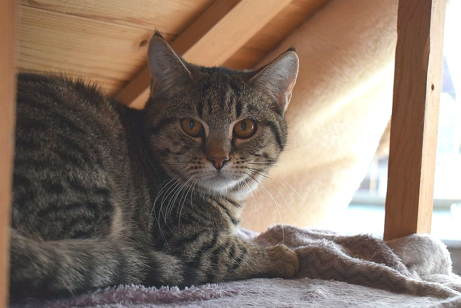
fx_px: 864
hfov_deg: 29.9
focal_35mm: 68
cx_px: 230
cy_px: 154
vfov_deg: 20.2
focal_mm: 45
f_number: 5
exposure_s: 1/400
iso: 3200
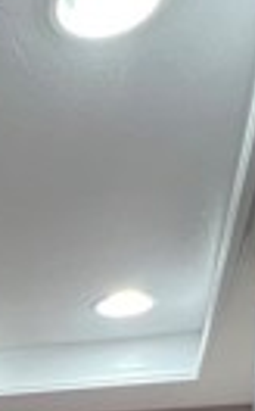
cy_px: 685
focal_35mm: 67
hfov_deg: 16.4
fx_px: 748
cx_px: -196
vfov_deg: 22.3
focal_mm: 1.57
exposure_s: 1/60
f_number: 1.8
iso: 320
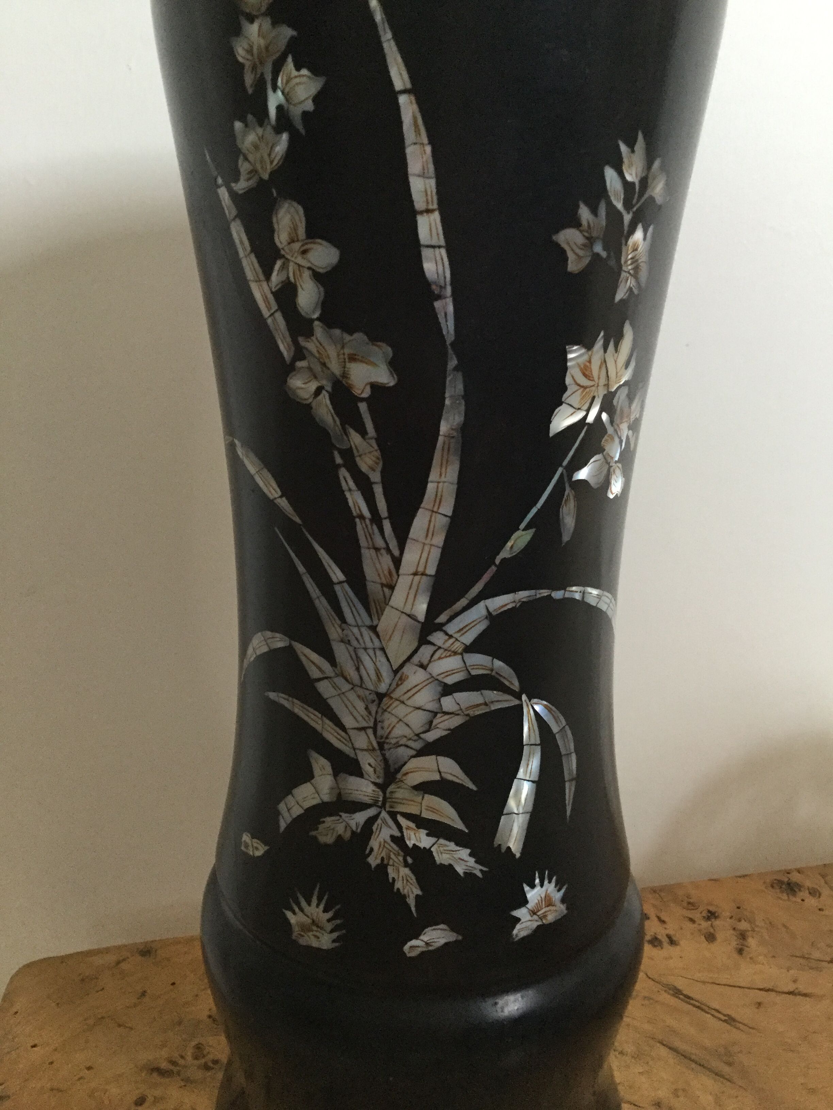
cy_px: 555
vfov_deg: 58.4
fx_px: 995
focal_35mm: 31
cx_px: 416
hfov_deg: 45.4
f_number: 2.4
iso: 160
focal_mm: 3.3
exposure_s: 1/33
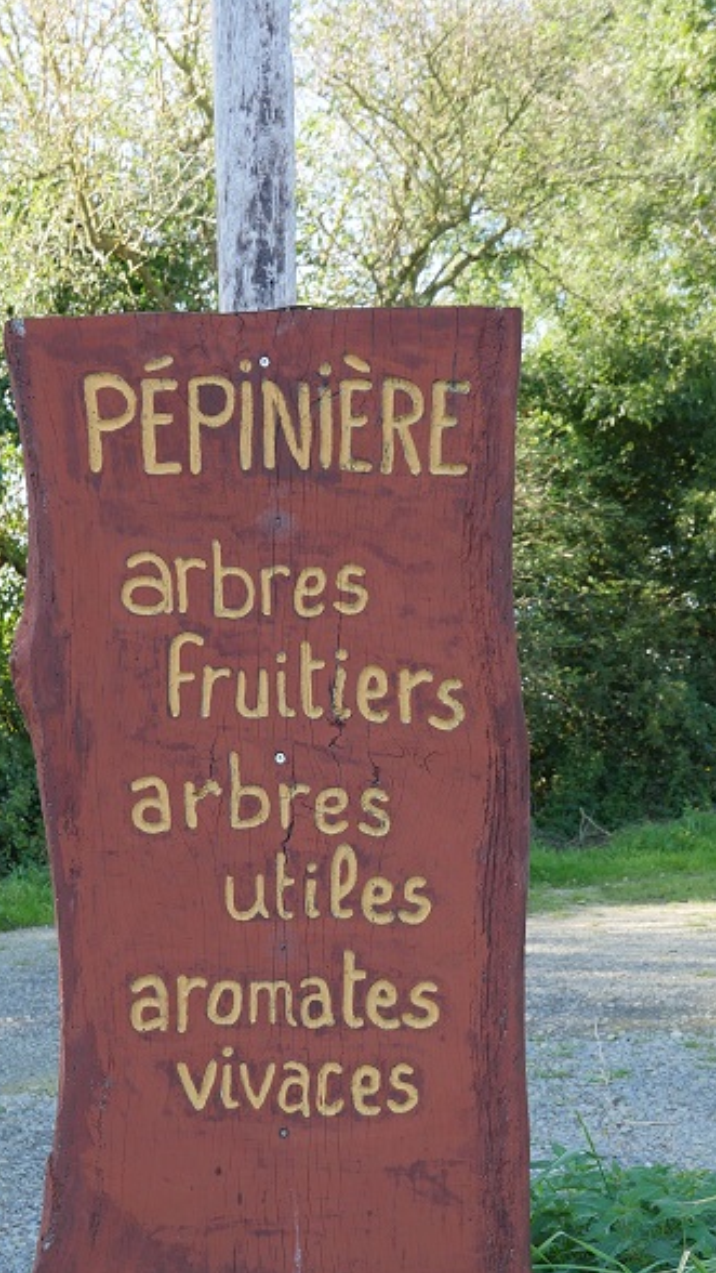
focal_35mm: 50
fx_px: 1687
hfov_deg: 24.0
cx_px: 317
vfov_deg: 40.6
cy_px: 883
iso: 200
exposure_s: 1/125
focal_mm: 15
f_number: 4.5
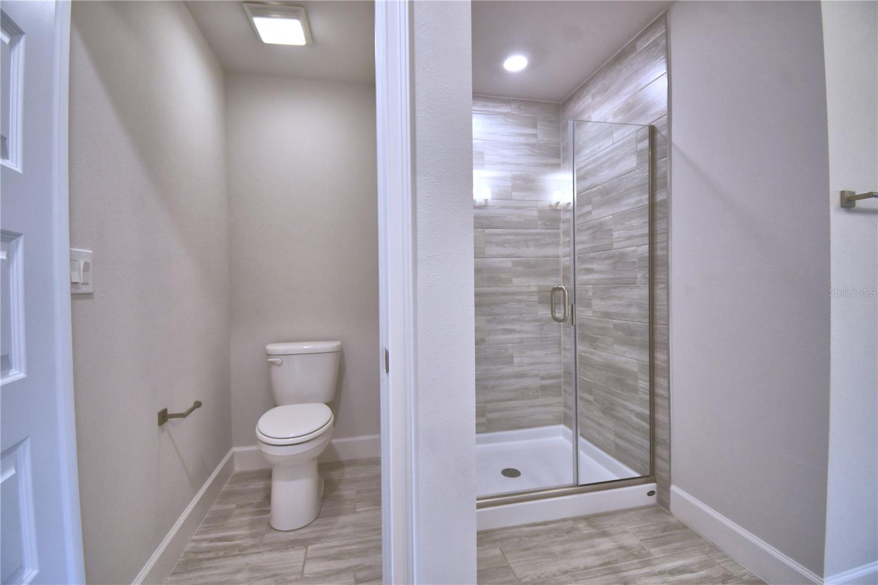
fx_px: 366
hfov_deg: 100.4
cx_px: 439
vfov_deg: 77.3
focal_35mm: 15
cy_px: 292
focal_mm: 10
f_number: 4.5
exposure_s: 1/50
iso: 400
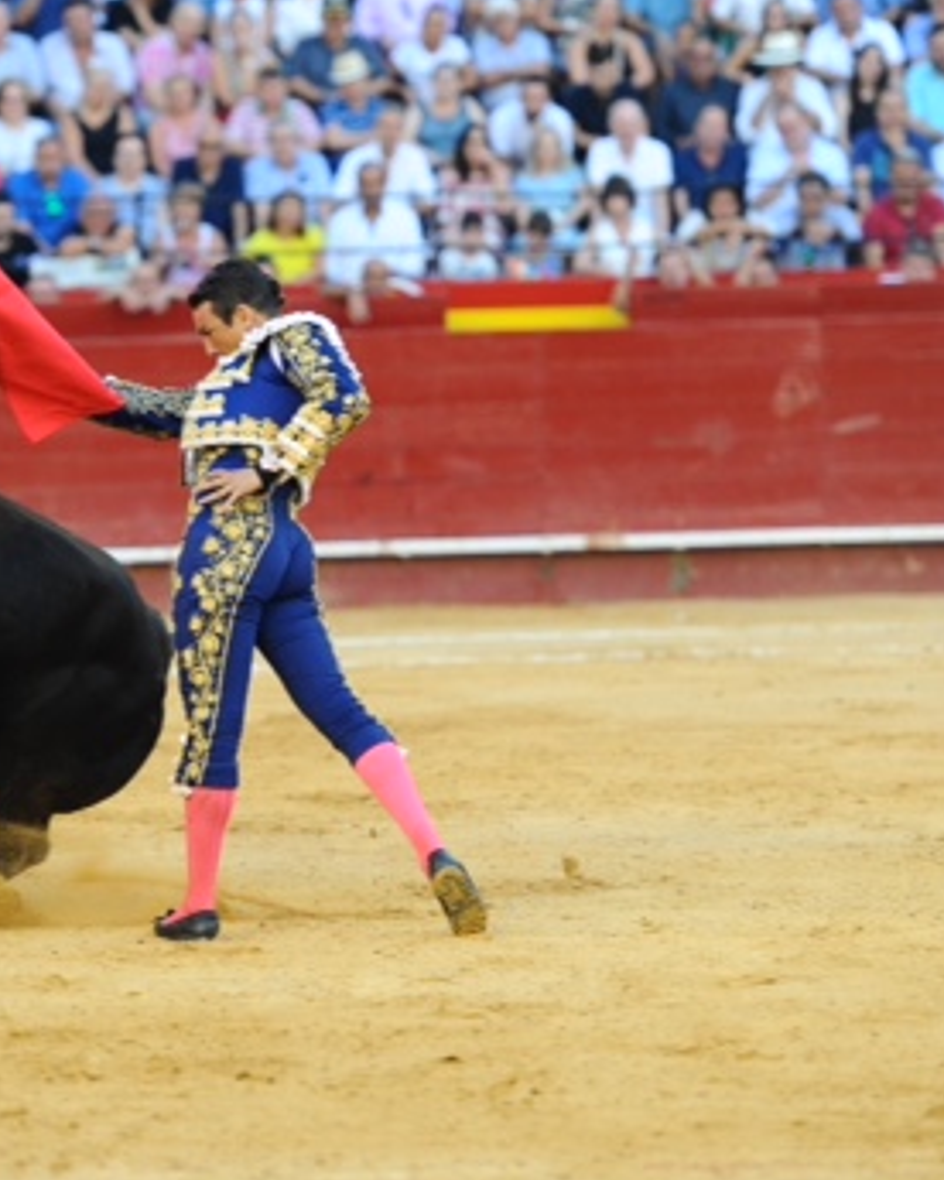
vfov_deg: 7.4
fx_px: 9115
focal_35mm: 261
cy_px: 578
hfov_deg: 5.9
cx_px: 260
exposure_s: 1/400
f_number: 2.8
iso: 1000
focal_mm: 150
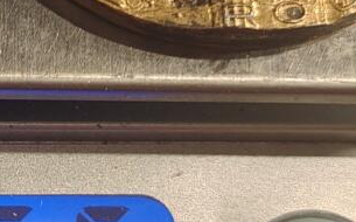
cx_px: -37
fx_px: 1396
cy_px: 69
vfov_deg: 9.1
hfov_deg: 14.2
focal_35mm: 144
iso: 250
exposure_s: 1/168
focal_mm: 6.06
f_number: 1.6
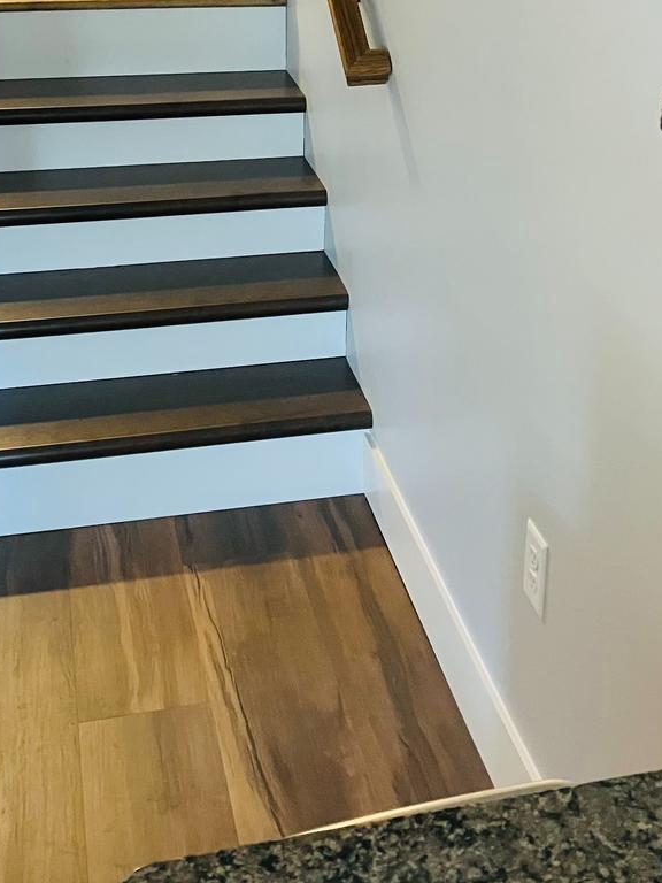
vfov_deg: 33.0
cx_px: 409
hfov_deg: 26.0
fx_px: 1428
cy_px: 129
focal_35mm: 56
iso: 250
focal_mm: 3.99
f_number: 1.8
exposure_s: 1/40
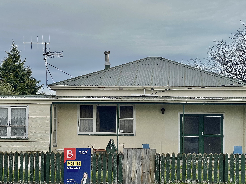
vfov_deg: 16.8
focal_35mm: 88
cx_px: 125
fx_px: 625
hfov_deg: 22.3
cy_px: 102
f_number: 2.8
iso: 32
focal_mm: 9
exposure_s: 1/252
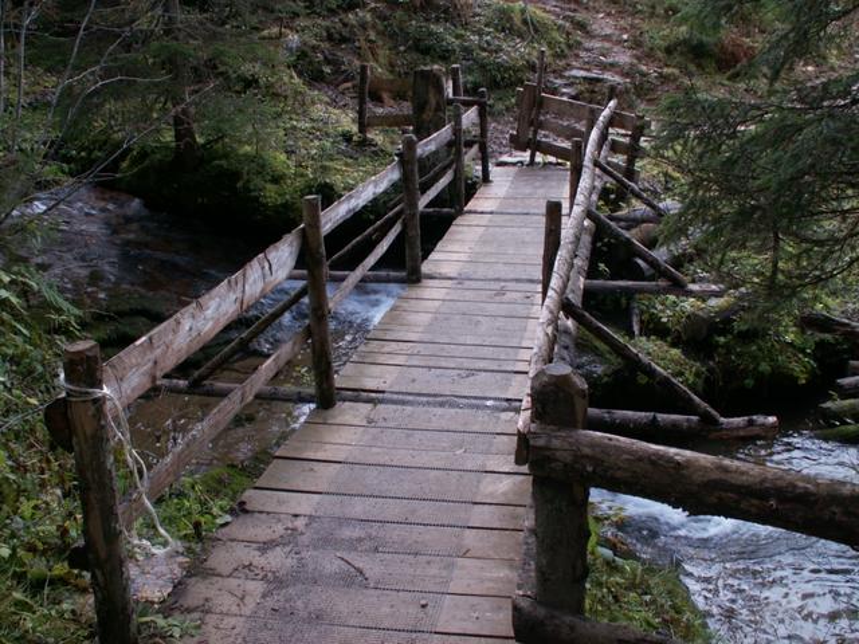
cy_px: 322
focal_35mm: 35
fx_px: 869
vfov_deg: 40.7
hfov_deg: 52.6
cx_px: 430
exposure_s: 1/50
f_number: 2.8
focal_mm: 5.86
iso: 50
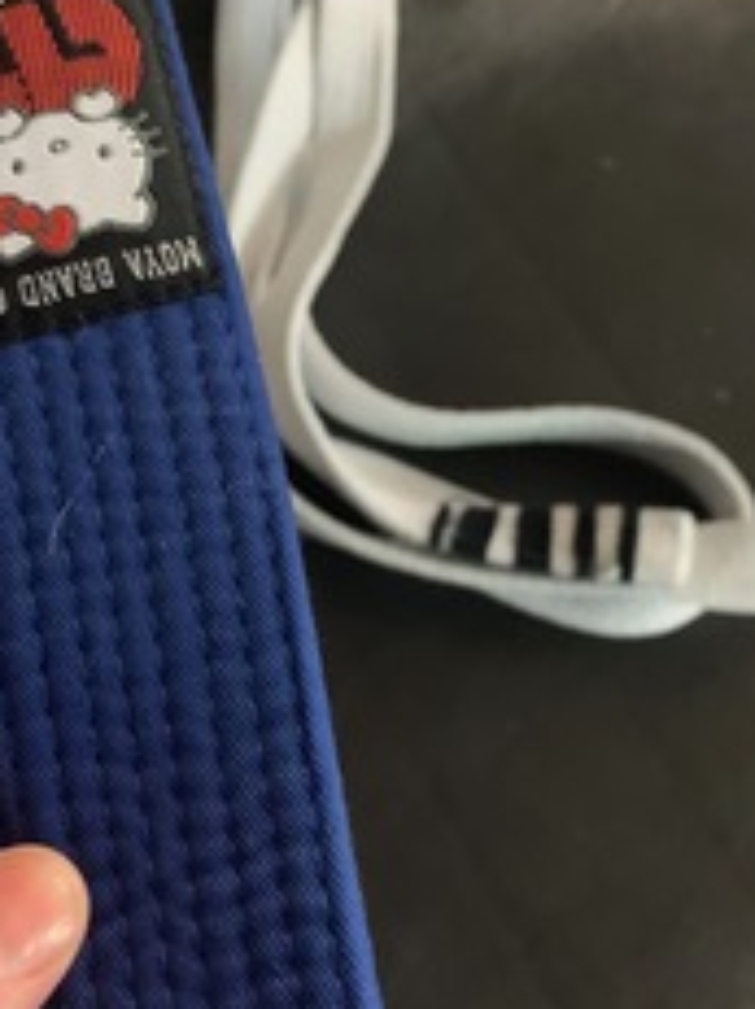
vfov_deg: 35.4
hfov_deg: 27.0
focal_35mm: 54
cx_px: 419
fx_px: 1572
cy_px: 397
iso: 640
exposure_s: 1/17
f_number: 1.8
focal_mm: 4.25
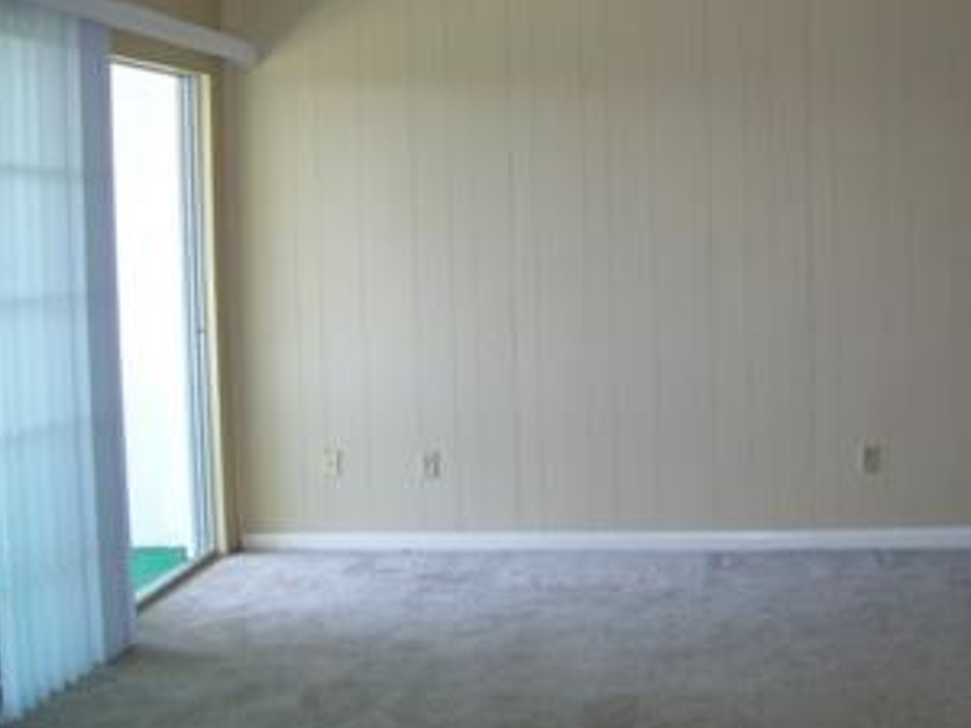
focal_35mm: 48
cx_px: 634
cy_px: 301
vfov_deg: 30.2
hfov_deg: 39.3
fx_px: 1346
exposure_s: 1/60
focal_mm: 6
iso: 64
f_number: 2.7
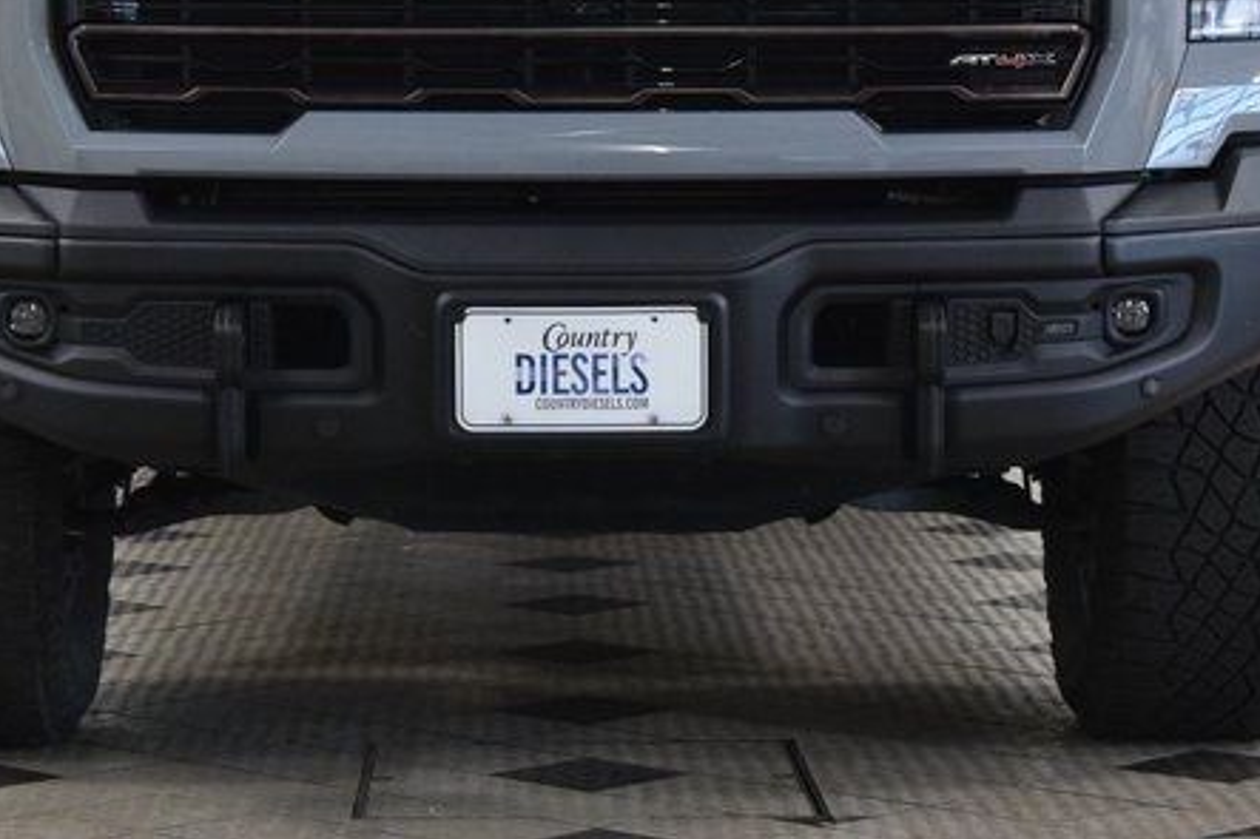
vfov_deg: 11.5
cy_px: 129
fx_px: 4128
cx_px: 586
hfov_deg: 17.4
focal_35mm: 118
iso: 1600
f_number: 5
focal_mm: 34
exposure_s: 1/60
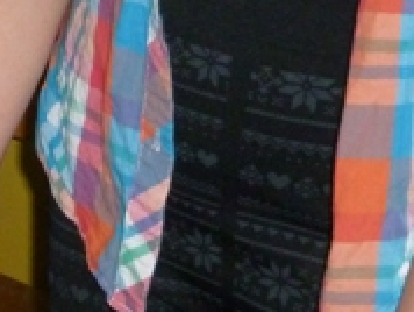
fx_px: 1880
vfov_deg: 9.5
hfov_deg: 12.2
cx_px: -101
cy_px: 170
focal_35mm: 157
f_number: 3.7
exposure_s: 1/25
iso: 400
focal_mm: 6.9
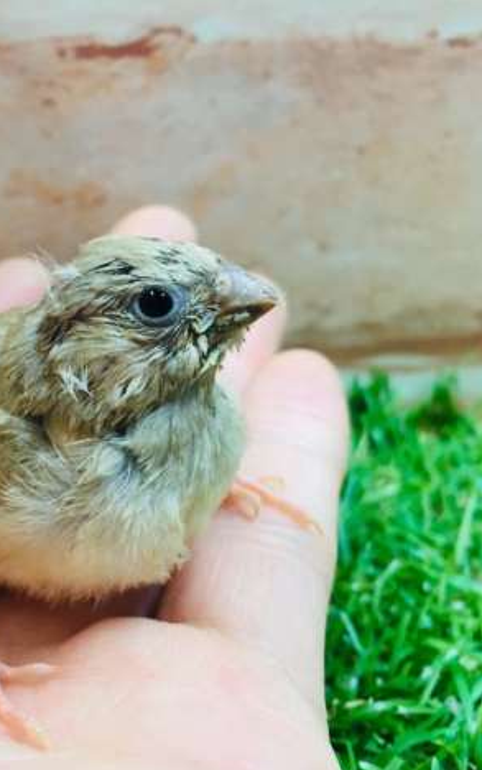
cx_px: 36
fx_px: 882
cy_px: 392
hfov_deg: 29.2
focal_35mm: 42
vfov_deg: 47.2
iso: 80
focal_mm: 4.15
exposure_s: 1/30
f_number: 2.2
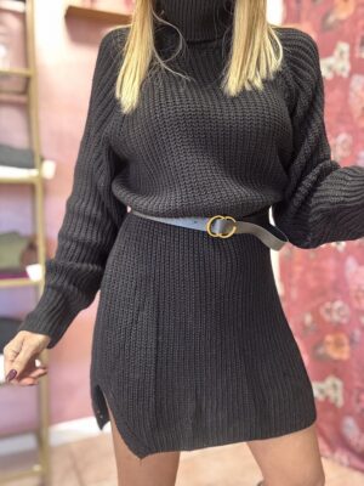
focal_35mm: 30
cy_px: 243
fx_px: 421
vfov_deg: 60.0
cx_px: 182
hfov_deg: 46.8
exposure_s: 1/25
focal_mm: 2.69
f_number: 1.9
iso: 640
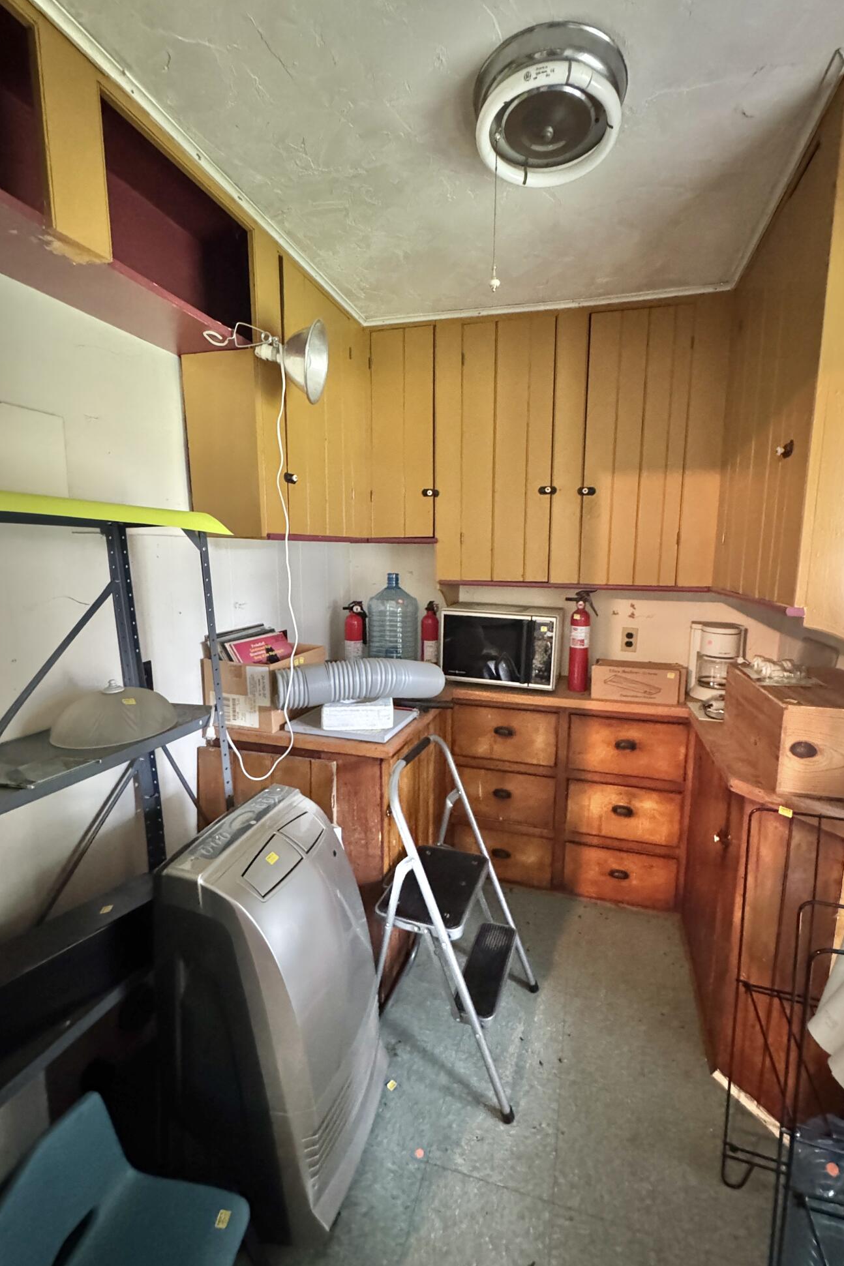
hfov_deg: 77.2
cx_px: 447
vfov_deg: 100.4
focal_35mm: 15
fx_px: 527
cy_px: 627
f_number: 2.2
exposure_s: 1/30
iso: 1600
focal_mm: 2.22
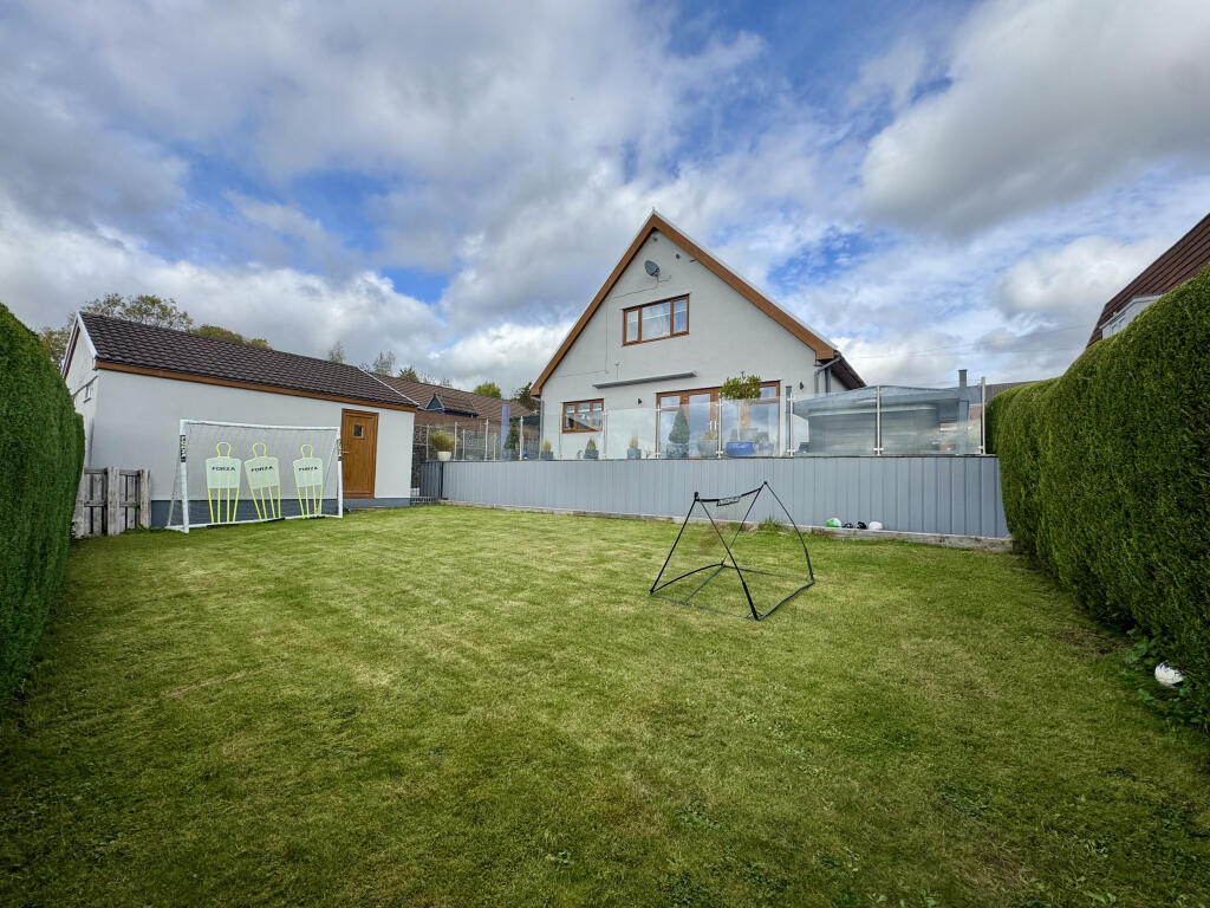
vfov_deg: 85.7
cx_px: 605
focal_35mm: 14
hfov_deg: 102.1
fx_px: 489
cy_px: 454
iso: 40
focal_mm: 2.22
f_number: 2.2
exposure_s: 1/1217
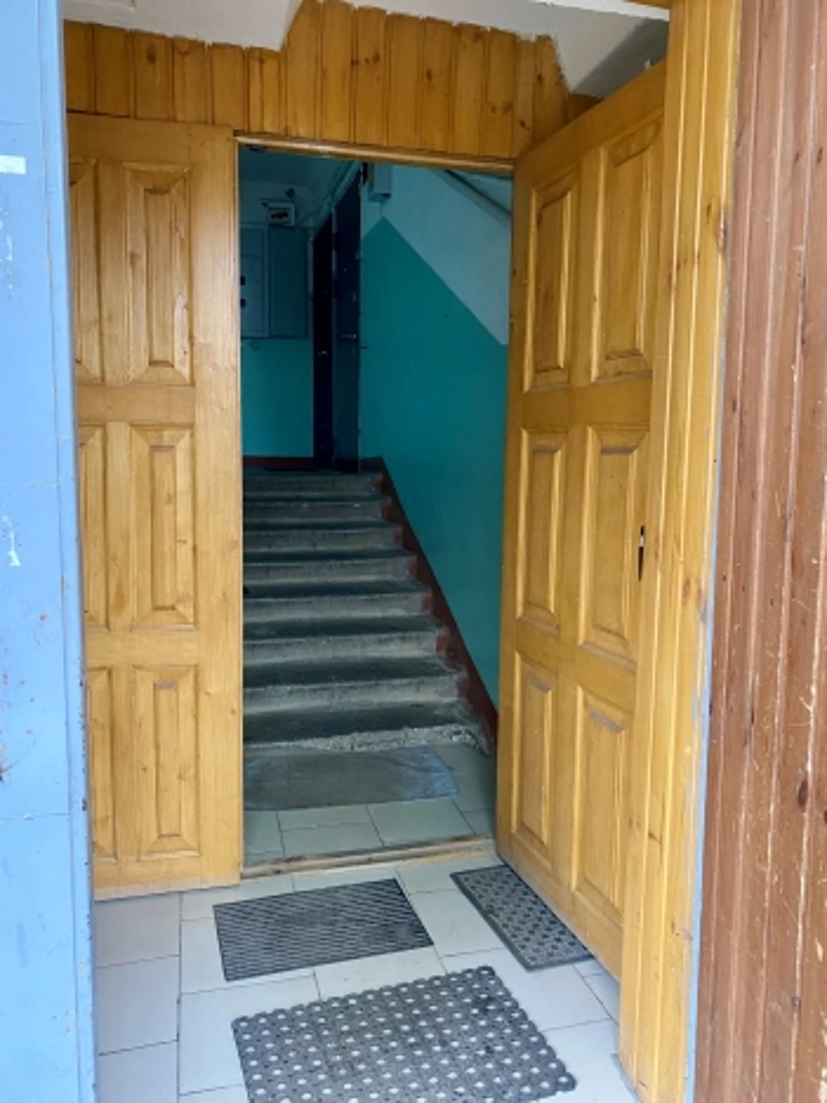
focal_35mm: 26
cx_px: 414
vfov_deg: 67.3
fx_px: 828
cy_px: 552
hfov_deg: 53.1
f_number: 1.8
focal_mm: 4.25
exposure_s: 1/60
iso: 200
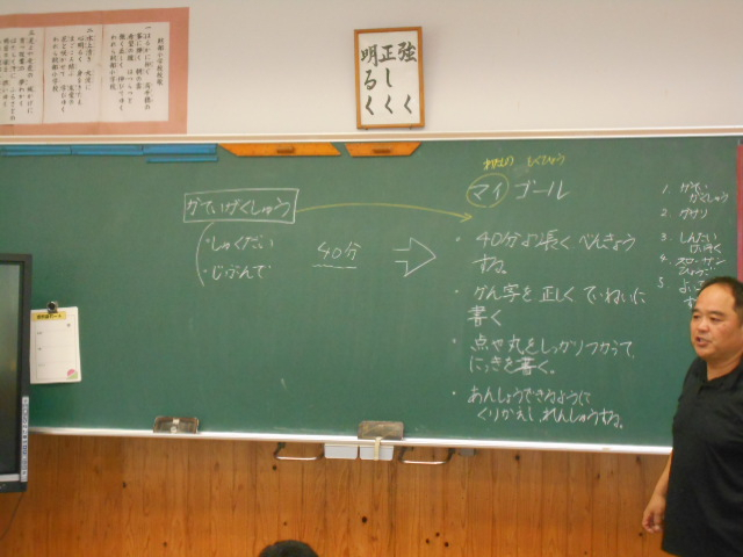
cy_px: 278
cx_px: 372
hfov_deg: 29.4
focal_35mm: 66
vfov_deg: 22.3
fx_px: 1417
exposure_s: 1/60
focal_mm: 11.6
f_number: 5.3
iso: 640
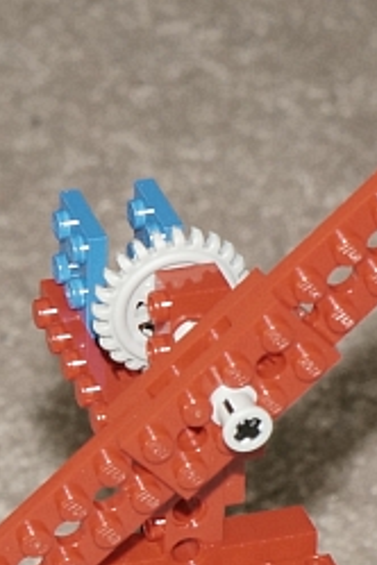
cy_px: 656
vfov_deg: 18.1
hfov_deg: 12.7
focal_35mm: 108
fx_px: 1696
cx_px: 185
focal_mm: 28
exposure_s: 1/60
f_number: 5.6
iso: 800
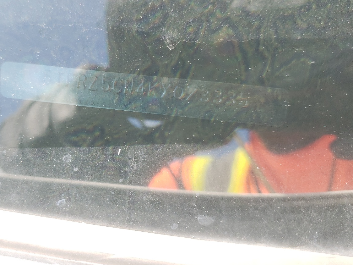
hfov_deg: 49.2
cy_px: 132
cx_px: 117
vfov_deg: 38.7
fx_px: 377
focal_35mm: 37
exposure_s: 1/156
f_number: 1.5
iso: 50
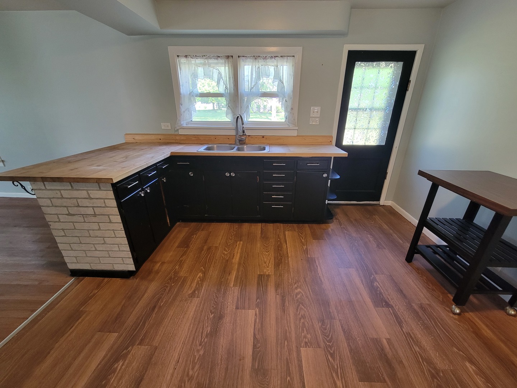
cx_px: 258
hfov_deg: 106.2
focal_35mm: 13
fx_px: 194
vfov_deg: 89.9
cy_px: 194
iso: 320
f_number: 2.2
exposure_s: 1/60
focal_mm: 2.2
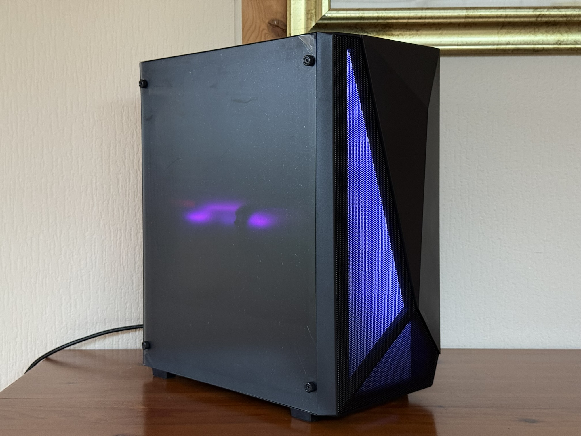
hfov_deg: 39.7
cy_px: 218
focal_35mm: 48
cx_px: 290
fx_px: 806
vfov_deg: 30.3
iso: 250
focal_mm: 6.76
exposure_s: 1/60
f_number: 1.78
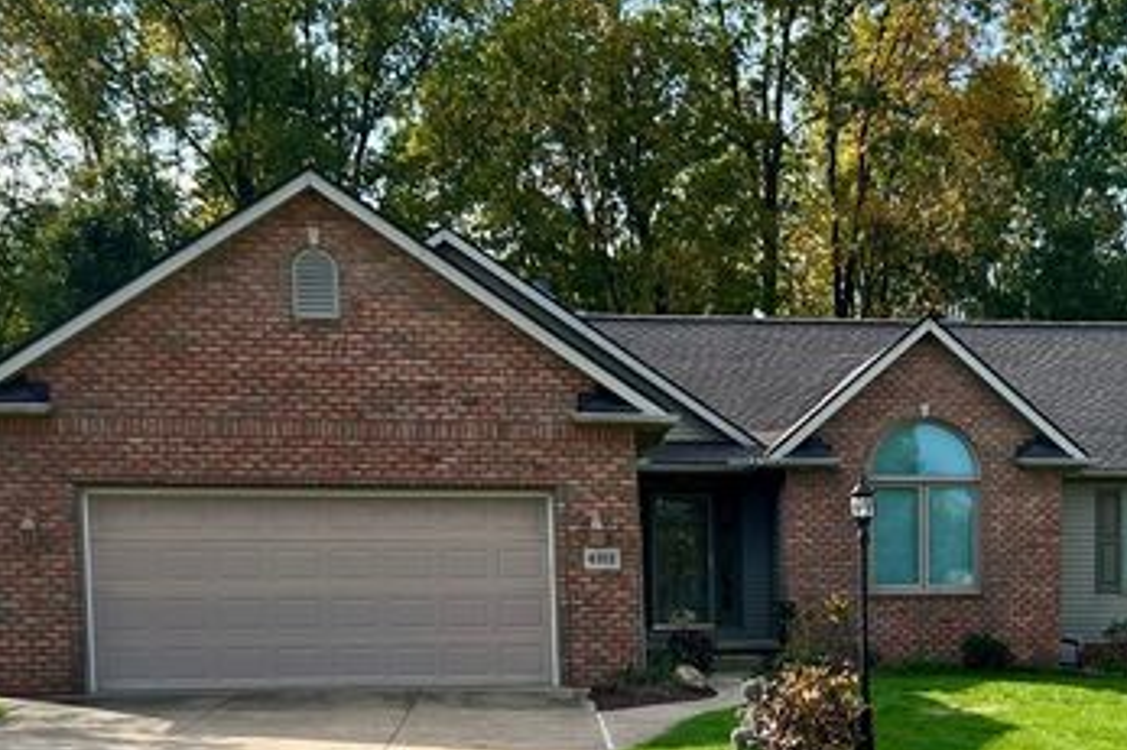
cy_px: 508
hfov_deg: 49.1
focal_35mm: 39
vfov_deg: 33.8
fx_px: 1220
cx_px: 702
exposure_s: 1/3356
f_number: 1.5
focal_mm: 5.7
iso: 50
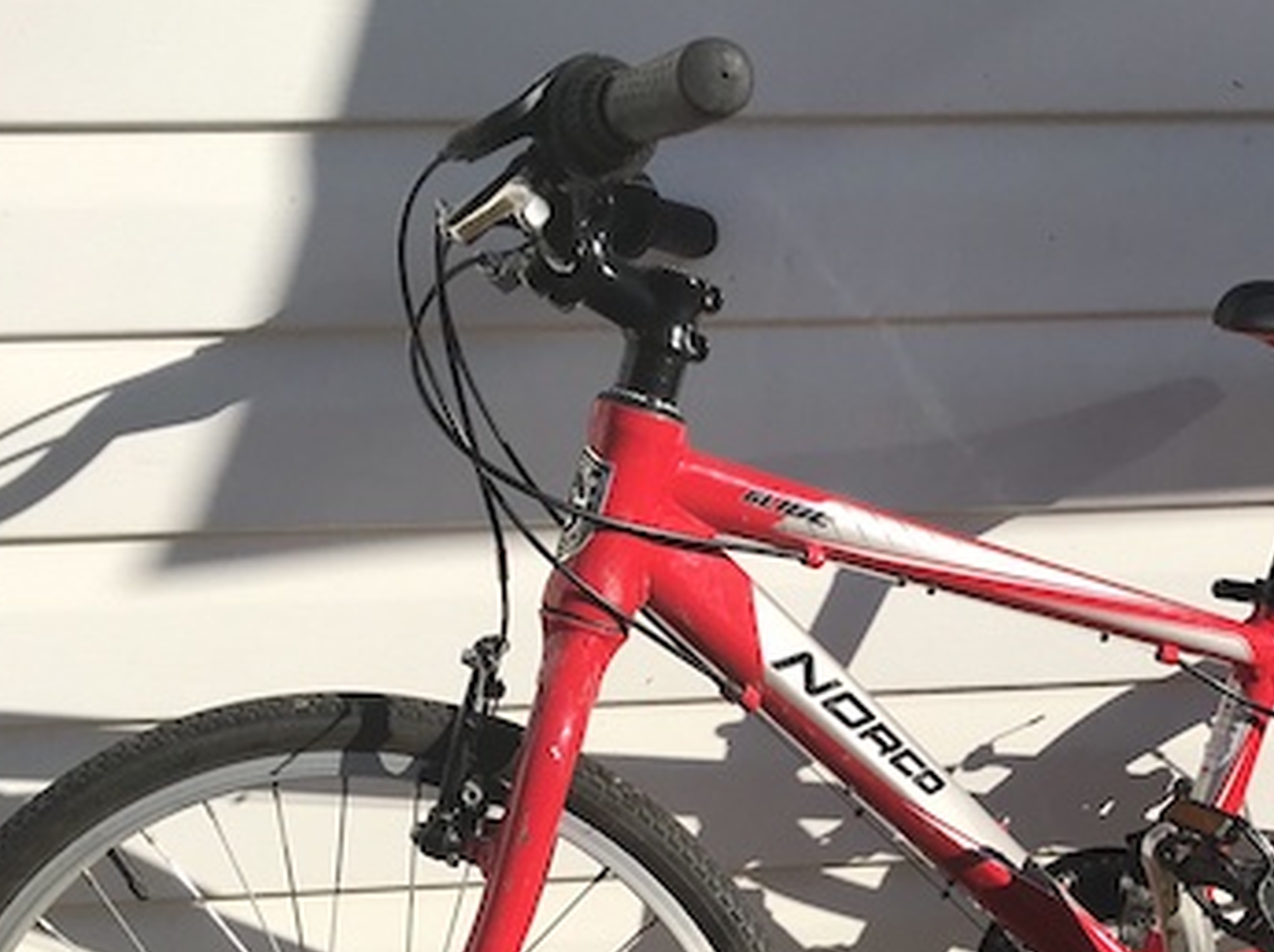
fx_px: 2390
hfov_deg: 29.6
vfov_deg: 21.8
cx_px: 890
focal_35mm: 65
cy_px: 945
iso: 20
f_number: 1.8
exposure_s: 1/3546
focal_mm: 3.99
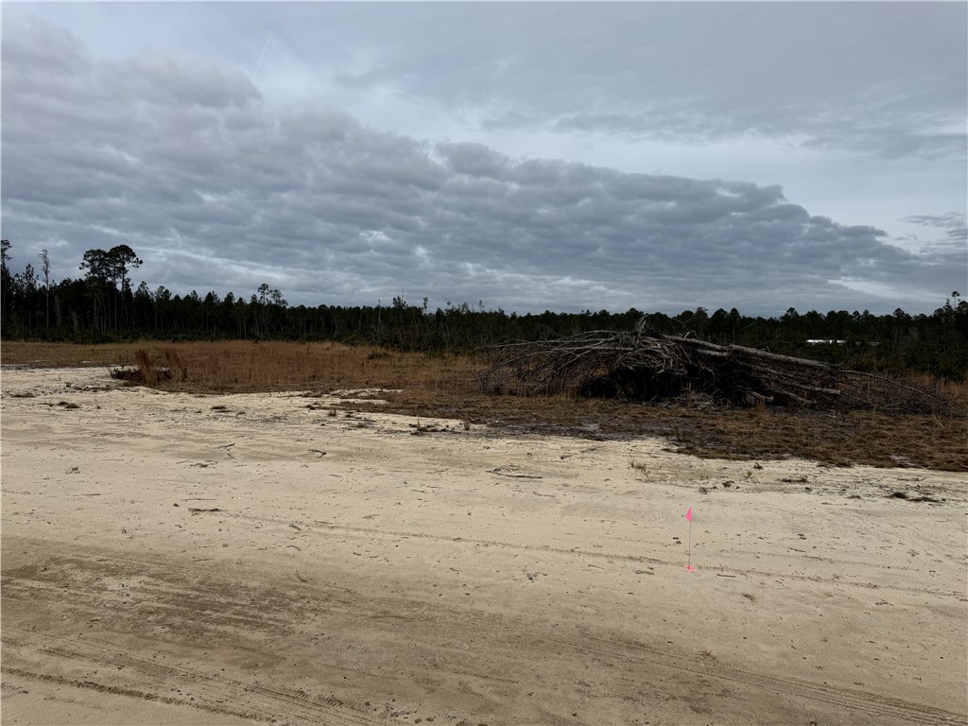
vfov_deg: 56.8
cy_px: 363
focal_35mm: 24
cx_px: 484
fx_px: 671
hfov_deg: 71.6
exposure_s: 1/9091
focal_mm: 6.76
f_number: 1.78
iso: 80
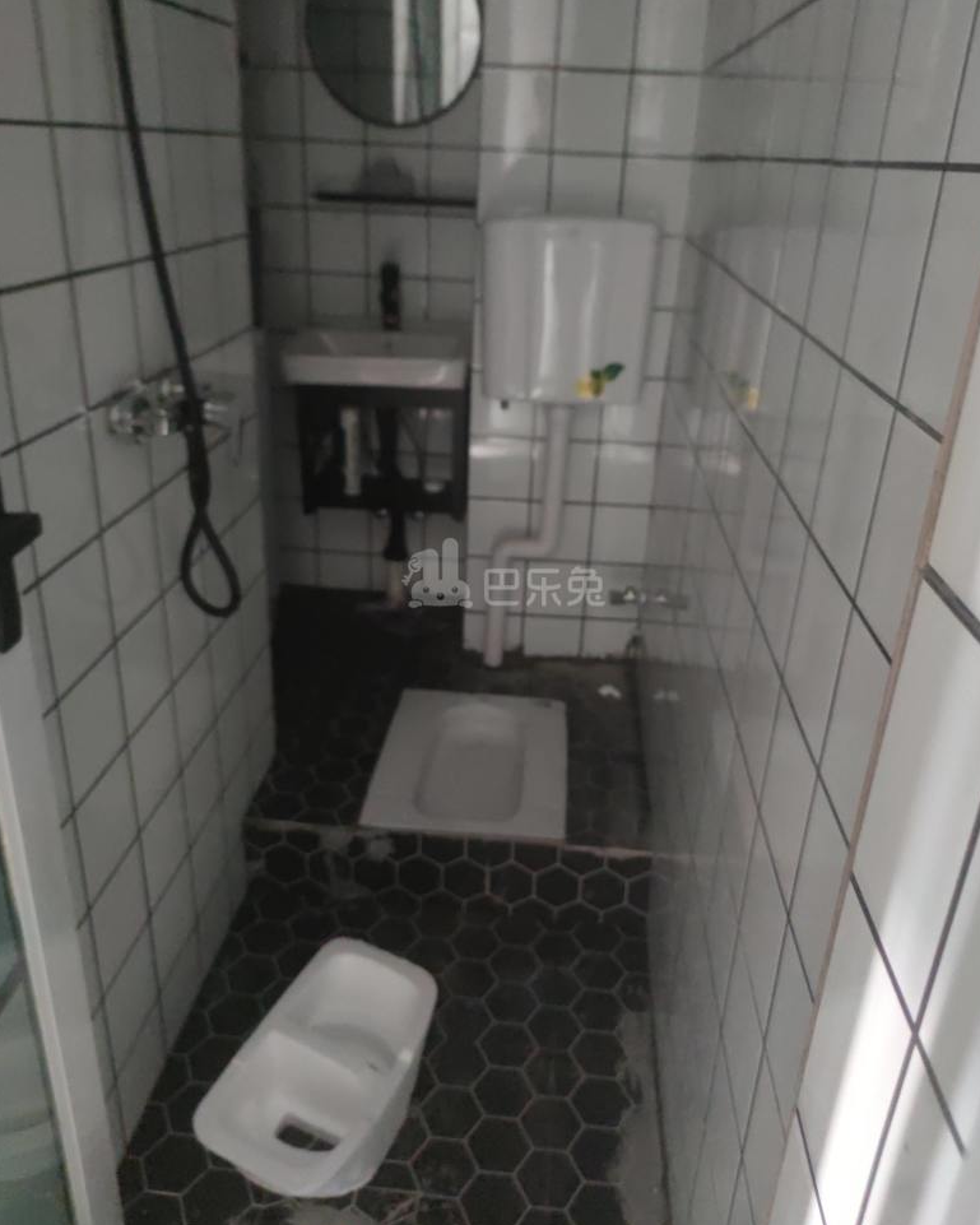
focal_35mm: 26
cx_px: 503
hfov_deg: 54.9
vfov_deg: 66.0
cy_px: 574
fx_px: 942
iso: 1748
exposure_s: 1/14
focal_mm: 6.72
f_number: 1.69
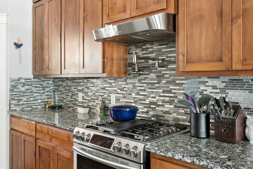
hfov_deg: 58.7
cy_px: 84
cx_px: 126
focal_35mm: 32
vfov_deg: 41.1
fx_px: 225
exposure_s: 1.6
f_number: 8
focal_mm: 32
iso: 200
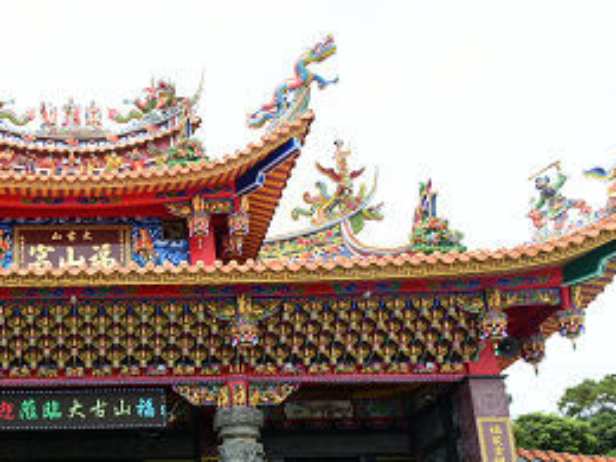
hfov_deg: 36.5
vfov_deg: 28.6
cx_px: 97
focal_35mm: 50
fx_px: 890
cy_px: 351
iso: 100
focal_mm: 18
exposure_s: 1/200
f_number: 7.1
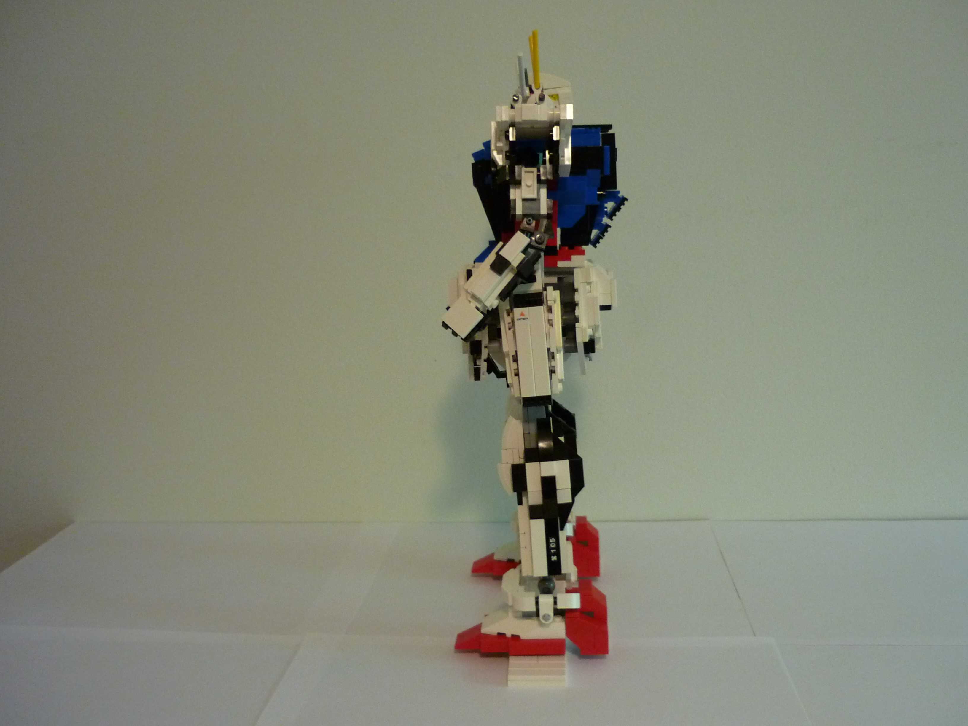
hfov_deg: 55.4
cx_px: 484
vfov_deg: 42.9
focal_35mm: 33
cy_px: 363
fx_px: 923
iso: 400
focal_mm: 5.5
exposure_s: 1/15
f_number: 2.8
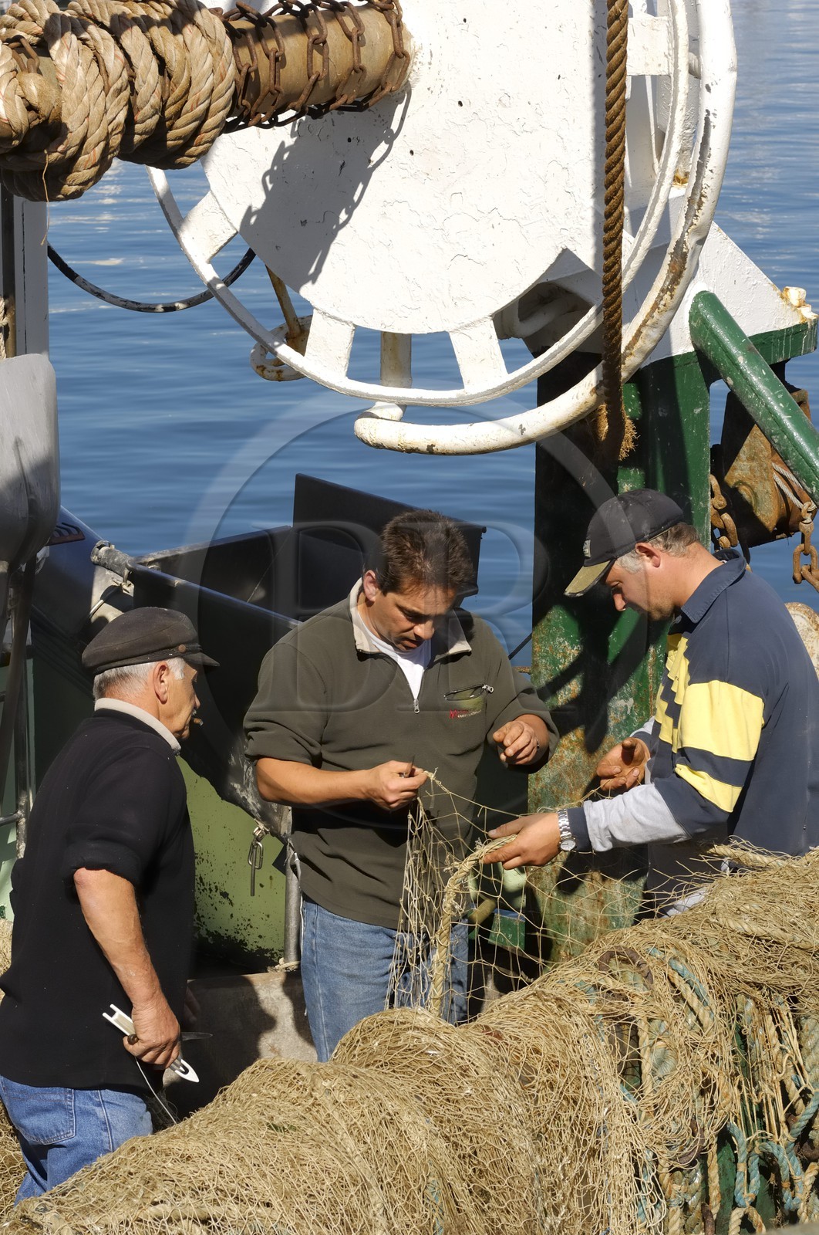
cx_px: 410
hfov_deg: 13.0
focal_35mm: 105
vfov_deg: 19.5
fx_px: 3594
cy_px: 618
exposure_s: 1/160
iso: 100
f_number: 10
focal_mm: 70
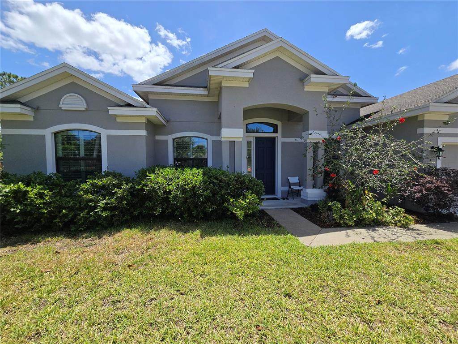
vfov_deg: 89.9
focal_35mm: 13
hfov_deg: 106.2
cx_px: 229
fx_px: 172
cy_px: 172
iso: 50
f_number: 2.2
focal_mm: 2.2
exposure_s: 1/2443
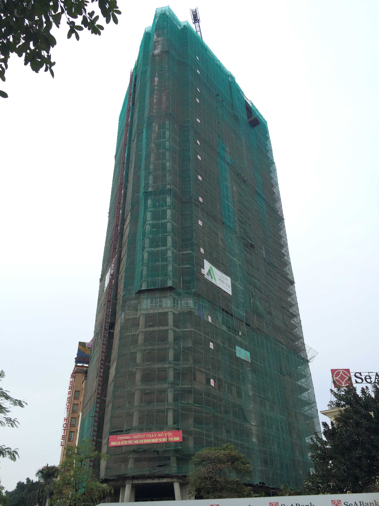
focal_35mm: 30
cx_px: 190
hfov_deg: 46.8
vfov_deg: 60.0
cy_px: 253
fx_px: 438
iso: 32
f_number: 2.2
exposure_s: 1/265
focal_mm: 4.12
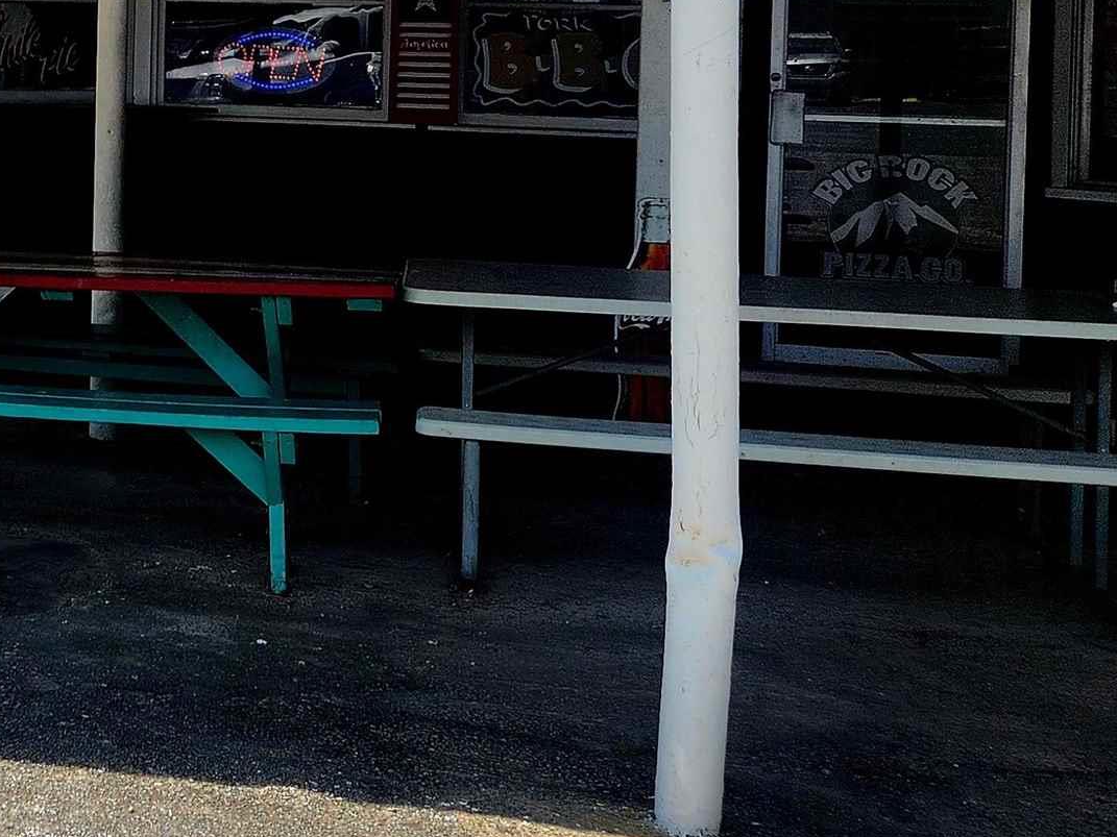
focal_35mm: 66
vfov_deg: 21.7
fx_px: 2129
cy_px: 73
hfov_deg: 24.7
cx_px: -410
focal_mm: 5.4
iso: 20
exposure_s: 1/2000
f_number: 1.8
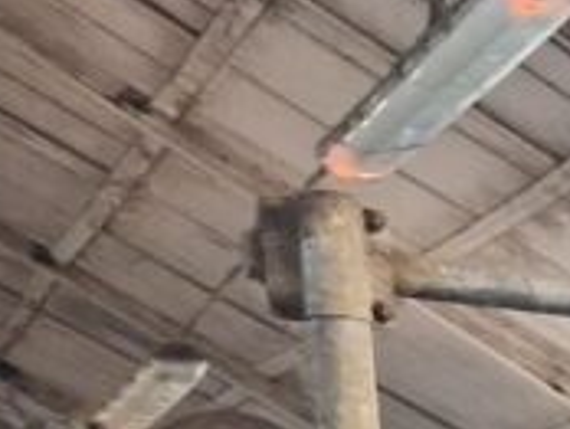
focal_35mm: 135
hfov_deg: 10.9
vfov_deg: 9.3
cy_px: 1169
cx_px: 1595
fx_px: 2226
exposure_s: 1/50
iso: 200
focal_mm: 5.54
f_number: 1.8
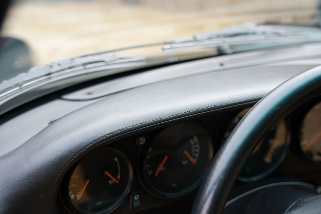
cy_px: 107
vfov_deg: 34.5
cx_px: 160
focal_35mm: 39
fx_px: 345
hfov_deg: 49.9
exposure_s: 1/60
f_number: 4
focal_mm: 38.7
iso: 400
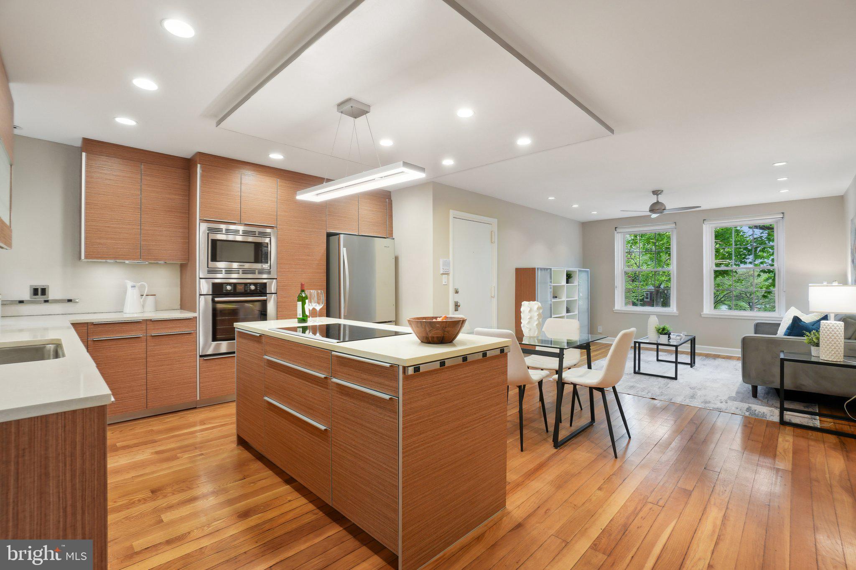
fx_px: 357
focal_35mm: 15
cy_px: 285
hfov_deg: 100.4
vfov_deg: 77.3
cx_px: 428
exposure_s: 1/3.33
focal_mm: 10
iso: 100
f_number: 7.1
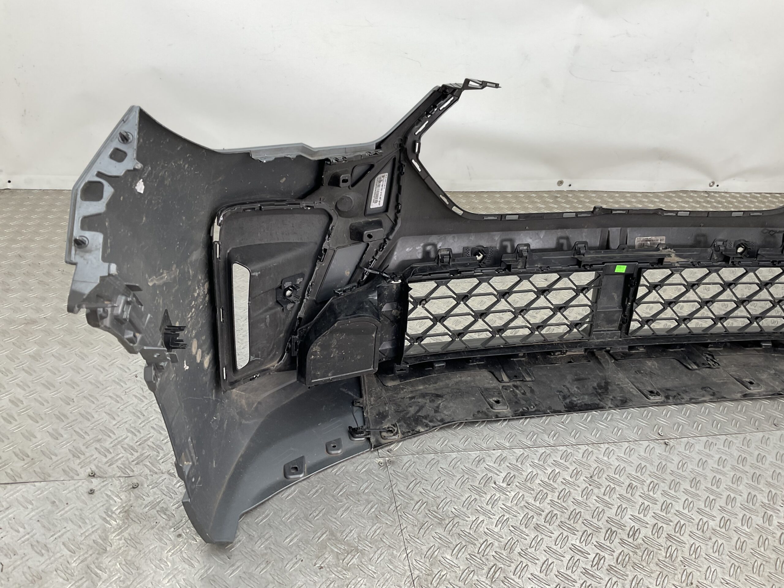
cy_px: 294
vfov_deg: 48.2
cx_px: 392
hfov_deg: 61.7
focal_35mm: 29
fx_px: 657
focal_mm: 3
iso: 32
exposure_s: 1/120
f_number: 1.8
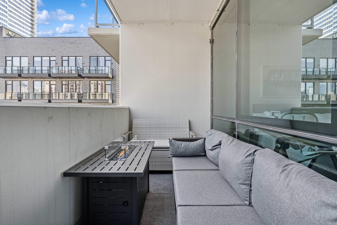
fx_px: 159
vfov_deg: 70.4
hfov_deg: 93.3
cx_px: 168
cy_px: 112
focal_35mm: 17
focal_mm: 17
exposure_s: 1/100
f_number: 9
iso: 320
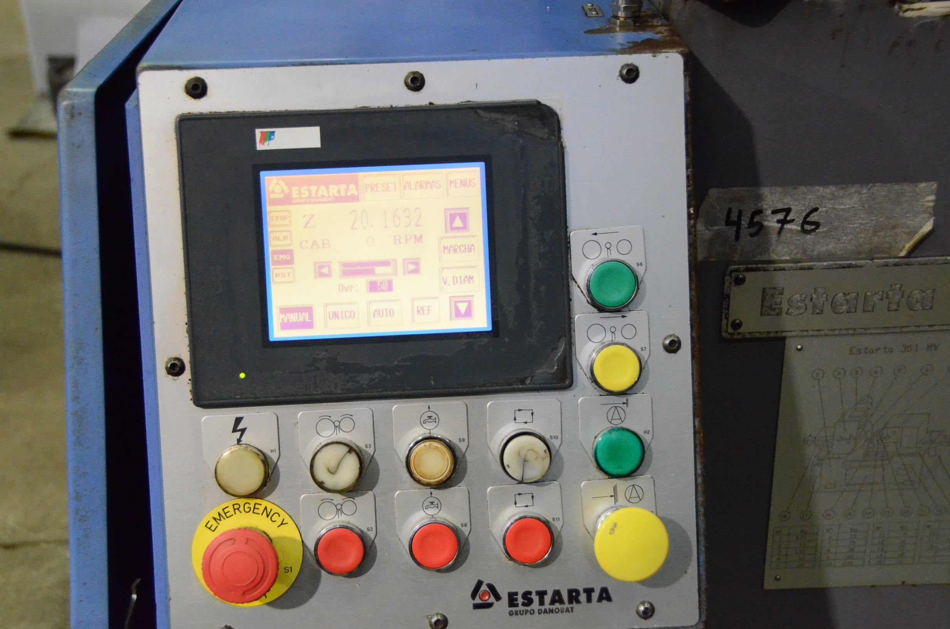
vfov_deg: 28.0
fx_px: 1264
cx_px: 475
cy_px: 314
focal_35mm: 48
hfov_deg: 41.2
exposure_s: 1/400
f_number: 4
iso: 6400
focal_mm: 32
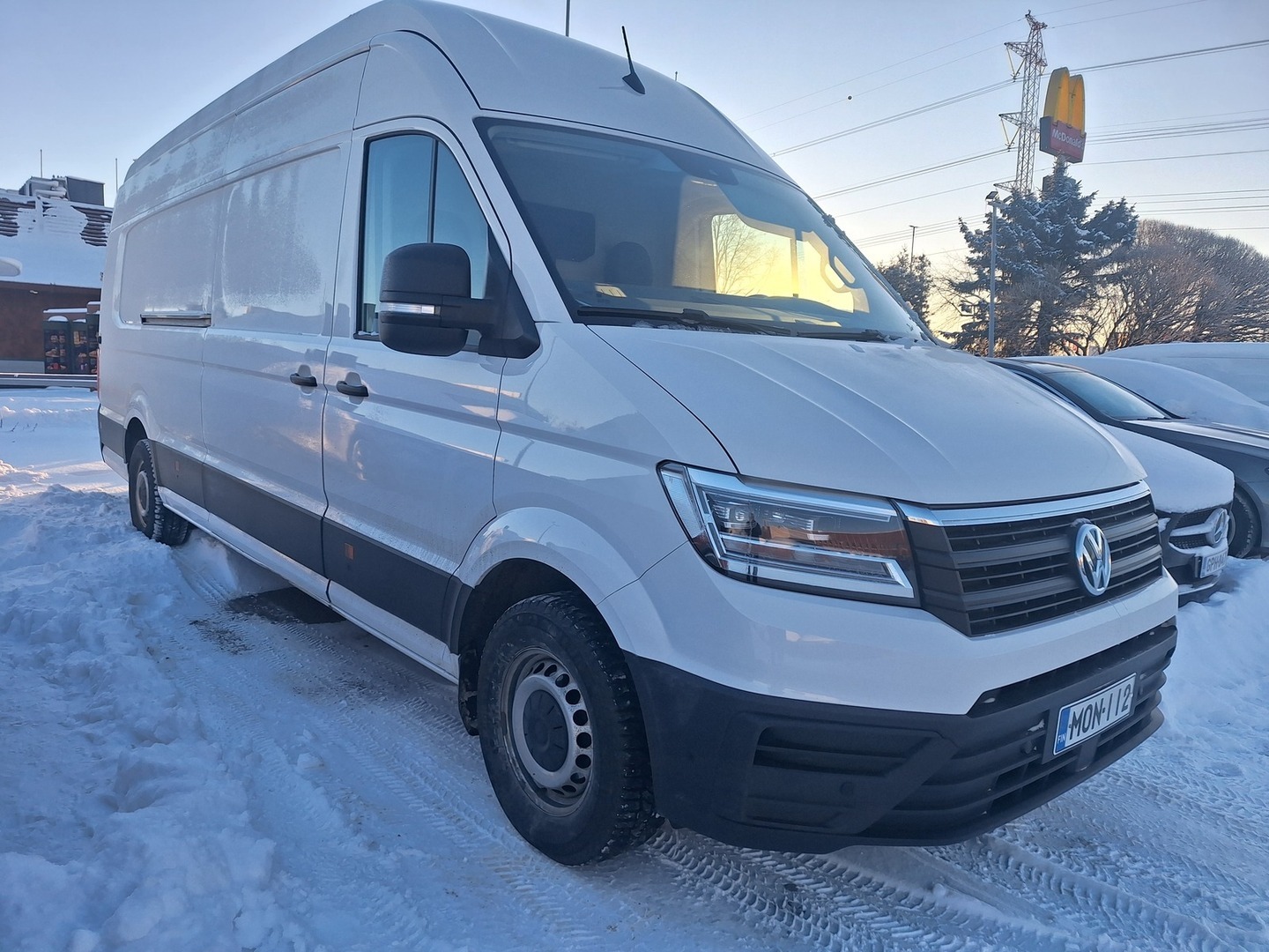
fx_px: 843
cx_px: 634
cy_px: 476
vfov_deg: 58.9
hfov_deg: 73.9
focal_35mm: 23
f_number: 1.8
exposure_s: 1/959
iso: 40
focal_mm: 5.54
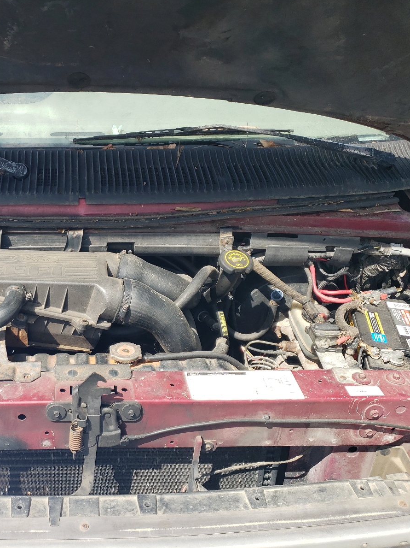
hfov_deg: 39.3
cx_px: 91
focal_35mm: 35
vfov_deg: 52.6
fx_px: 553
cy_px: 272
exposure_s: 1/1250
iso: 50
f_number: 1.5
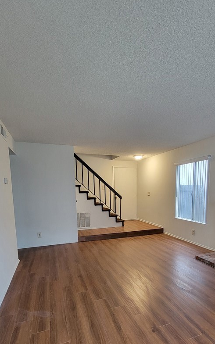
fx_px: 169
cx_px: 119
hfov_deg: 64.8
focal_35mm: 18
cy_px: 213
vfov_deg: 89.4
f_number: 2.2
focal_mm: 2.2
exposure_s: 1/30
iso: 400
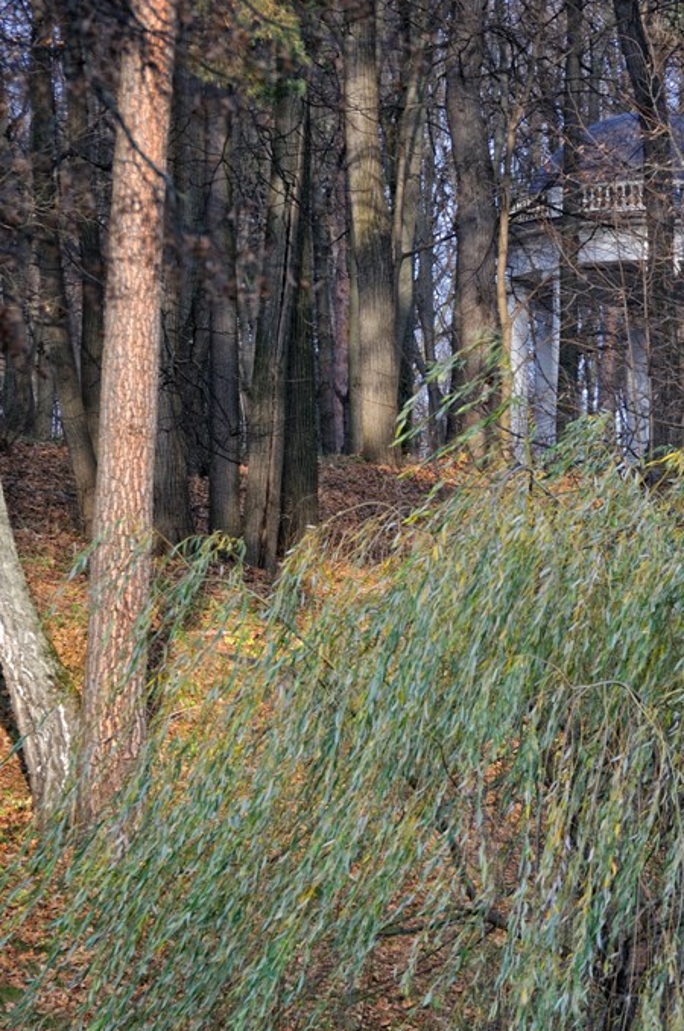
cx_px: 332
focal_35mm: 219
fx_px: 6260
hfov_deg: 6.3
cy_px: 590
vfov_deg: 9.4
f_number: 7.1
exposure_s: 1/100
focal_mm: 110
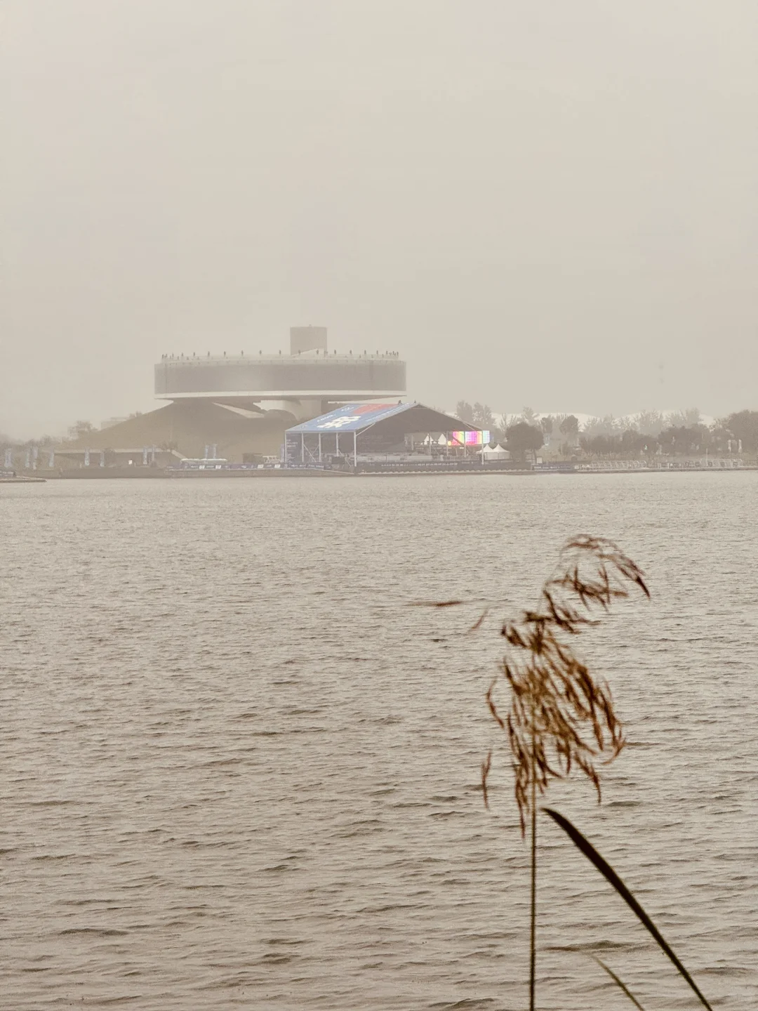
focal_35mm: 120
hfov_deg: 12.3
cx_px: 379
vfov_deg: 16.4
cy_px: 506
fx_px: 3504
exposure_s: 1/99
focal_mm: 15.66
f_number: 2.8
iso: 160
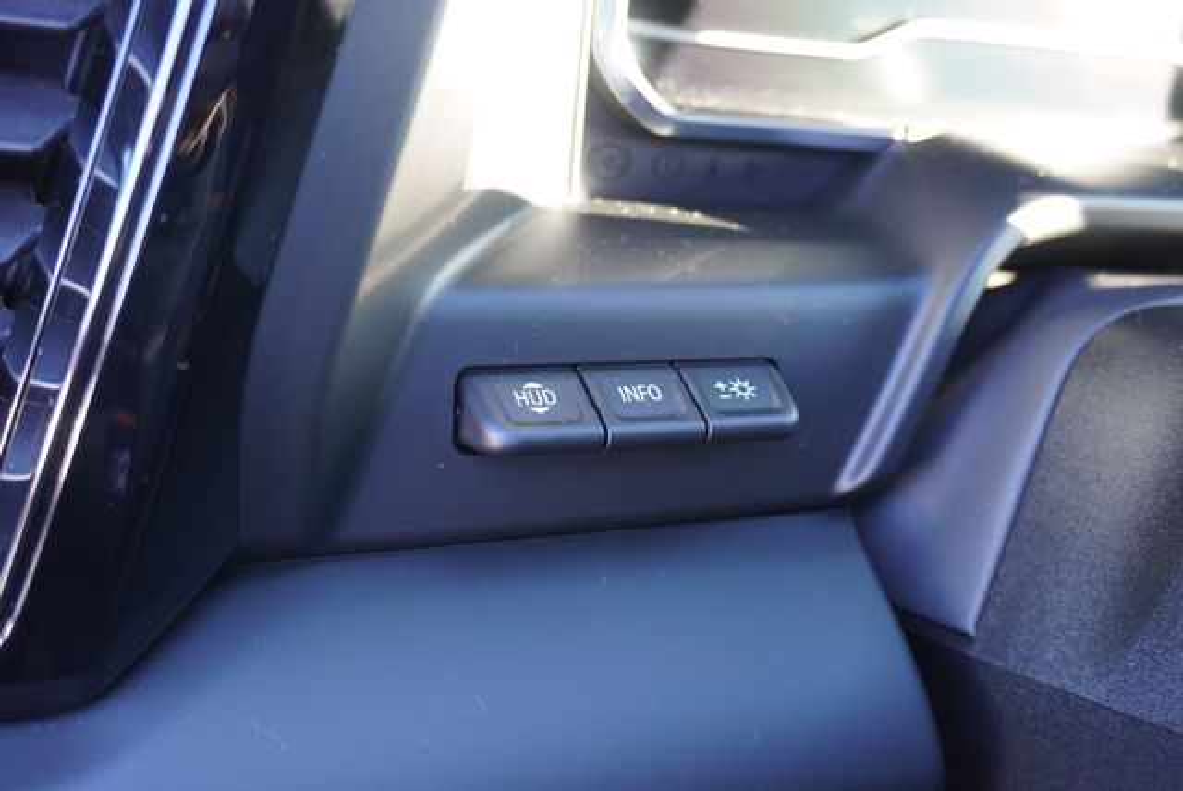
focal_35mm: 38
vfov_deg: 35.6
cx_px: 592
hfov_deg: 51.2
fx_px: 1233
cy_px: 396
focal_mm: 25
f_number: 4.5
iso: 1250
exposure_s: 1/60
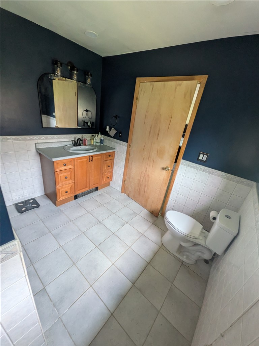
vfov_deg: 102.1
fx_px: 140
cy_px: 173
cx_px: 130
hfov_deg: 85.7
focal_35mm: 14
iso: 216
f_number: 2.2
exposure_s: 1/34.6
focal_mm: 1.85
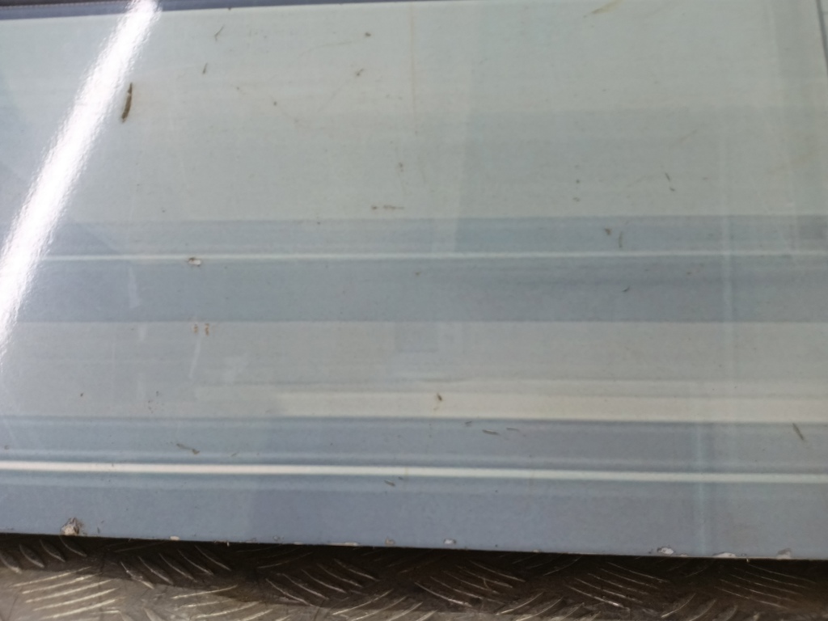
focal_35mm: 23
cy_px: 310
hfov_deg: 73.9
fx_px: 550
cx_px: 414
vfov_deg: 58.9
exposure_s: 1/50
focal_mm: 4.11
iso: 122
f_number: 1.6
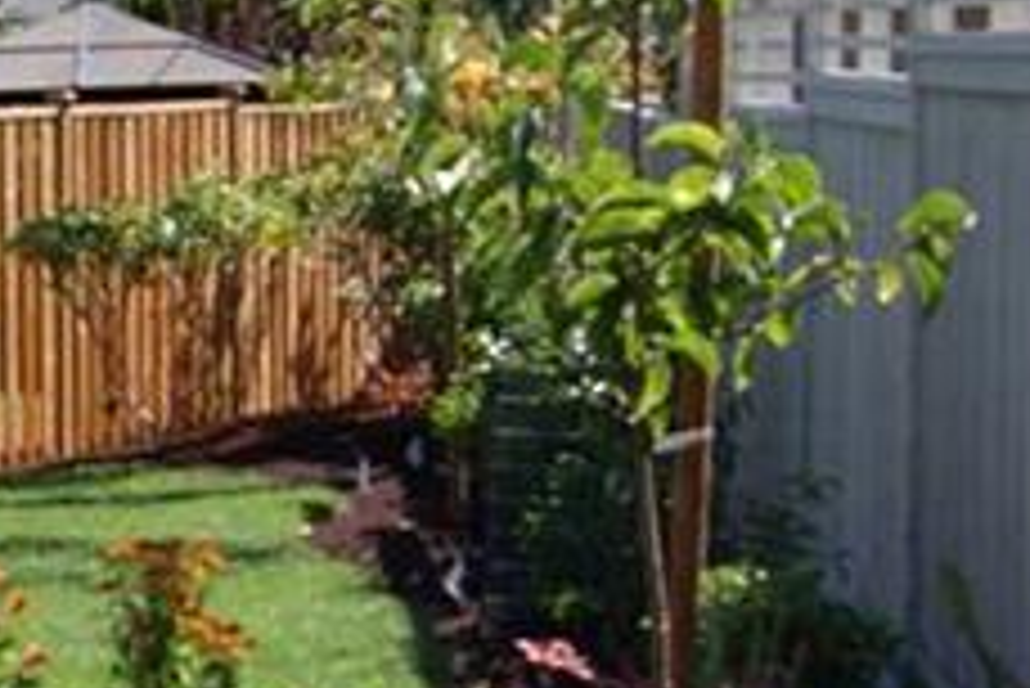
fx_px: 3836
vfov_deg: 10.2
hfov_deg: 14.1
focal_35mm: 134
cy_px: 562
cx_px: -625
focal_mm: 20
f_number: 10
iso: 100
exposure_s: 1/100
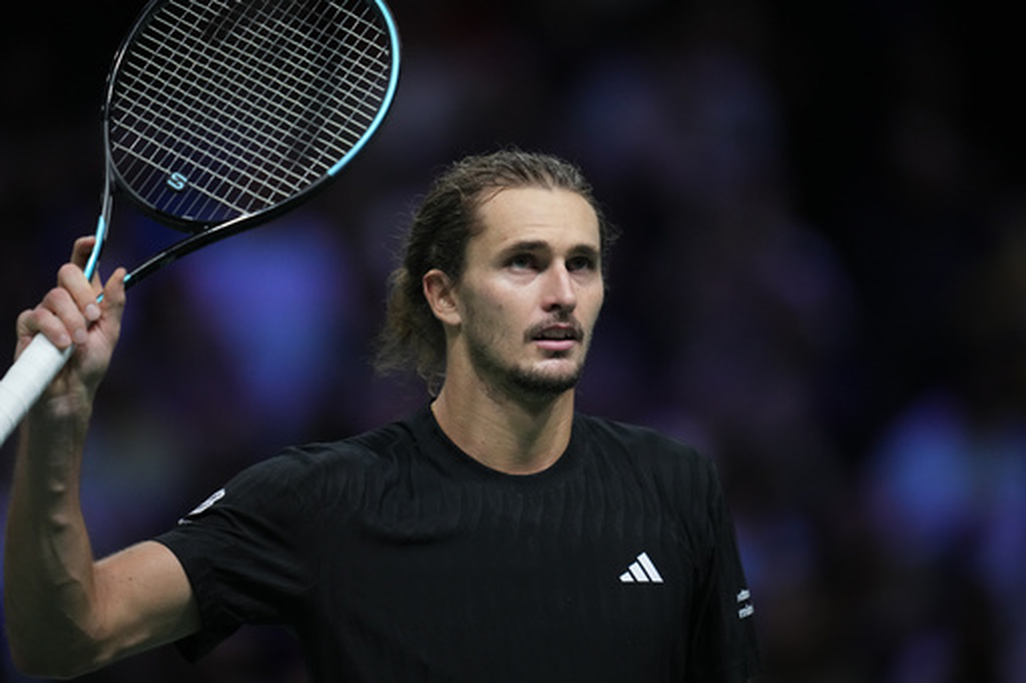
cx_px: 513
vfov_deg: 3.4
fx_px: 11396
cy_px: 342
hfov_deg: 5.2
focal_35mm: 400
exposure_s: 1/2500
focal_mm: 400
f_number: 2.8
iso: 4000
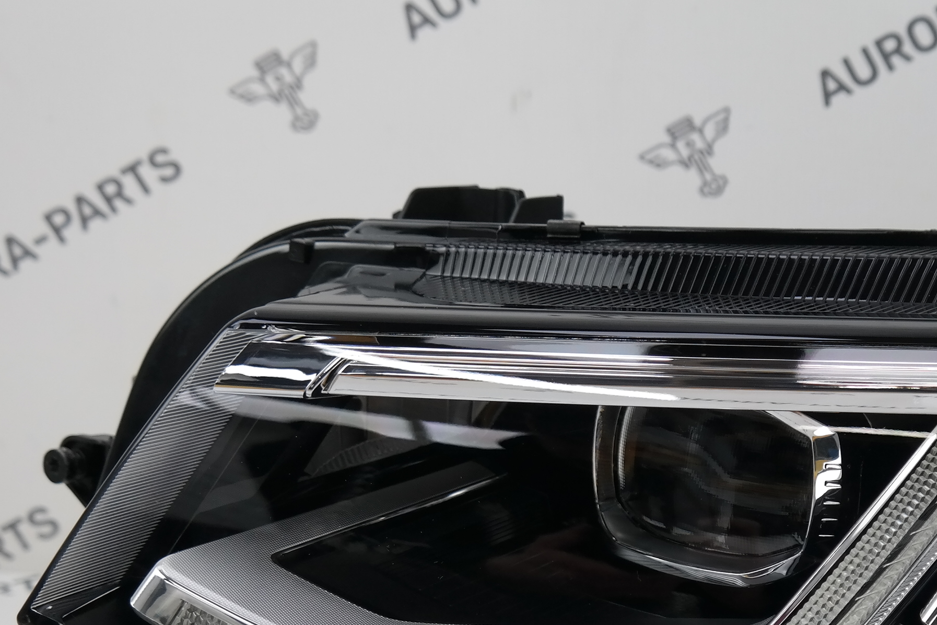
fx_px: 2030
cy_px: 566
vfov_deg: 17.2
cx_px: 889
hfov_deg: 25.0
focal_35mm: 78
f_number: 4
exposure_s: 1/100
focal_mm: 24
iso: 200
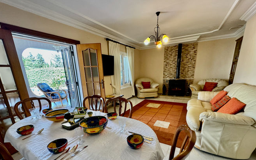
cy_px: 102
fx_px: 112
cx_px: 128
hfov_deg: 97.8
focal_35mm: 16
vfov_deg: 69.8
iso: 250
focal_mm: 2.22
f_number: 2.2
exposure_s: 1/100
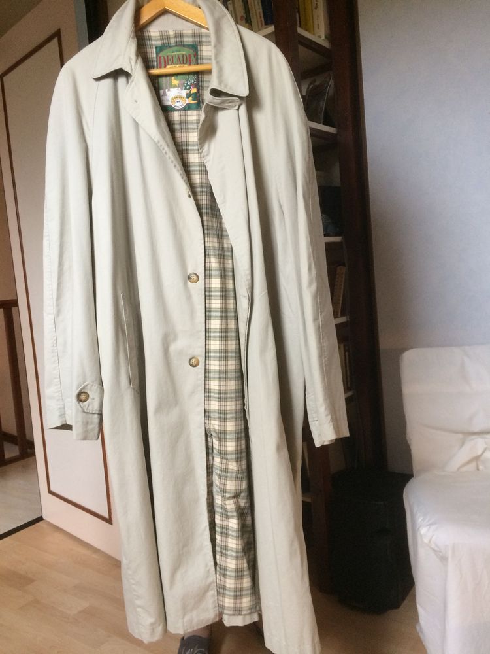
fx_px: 547
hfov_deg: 48.2
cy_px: 327
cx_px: 245
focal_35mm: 29
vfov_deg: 61.7
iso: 200
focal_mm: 4.15
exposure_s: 1/33
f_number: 2.2
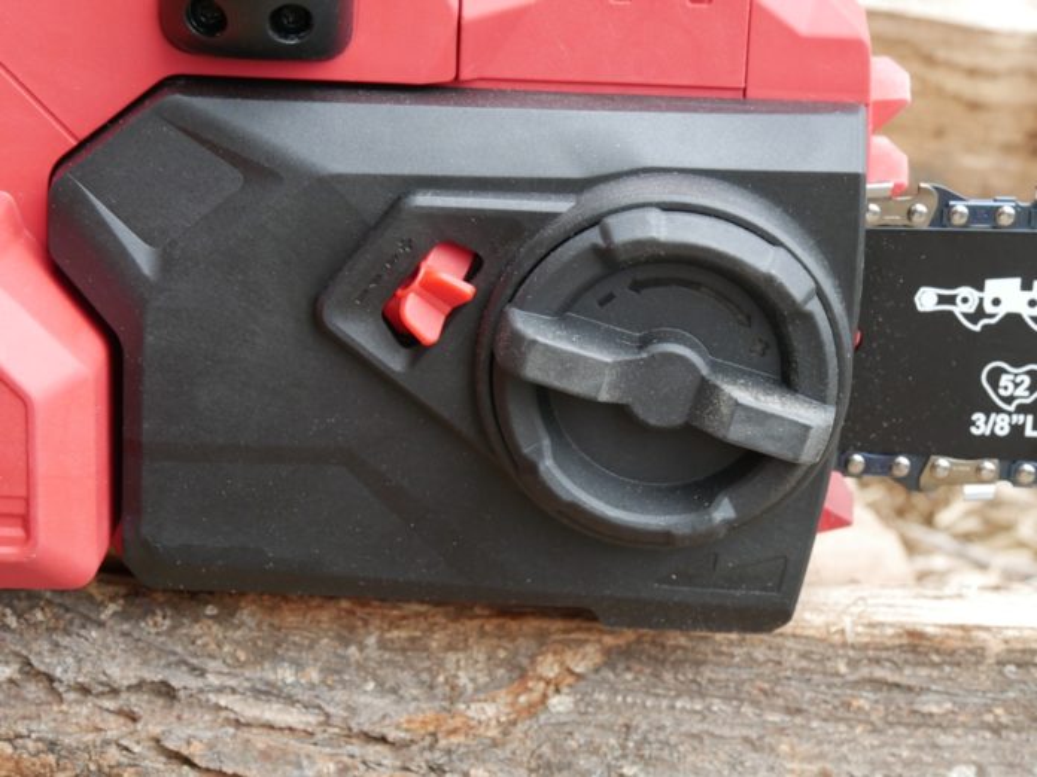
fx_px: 2756
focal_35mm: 92
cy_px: 388
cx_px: 518
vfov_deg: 16.1
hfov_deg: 21.3
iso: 1250
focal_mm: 46
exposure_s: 1/100
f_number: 4.9
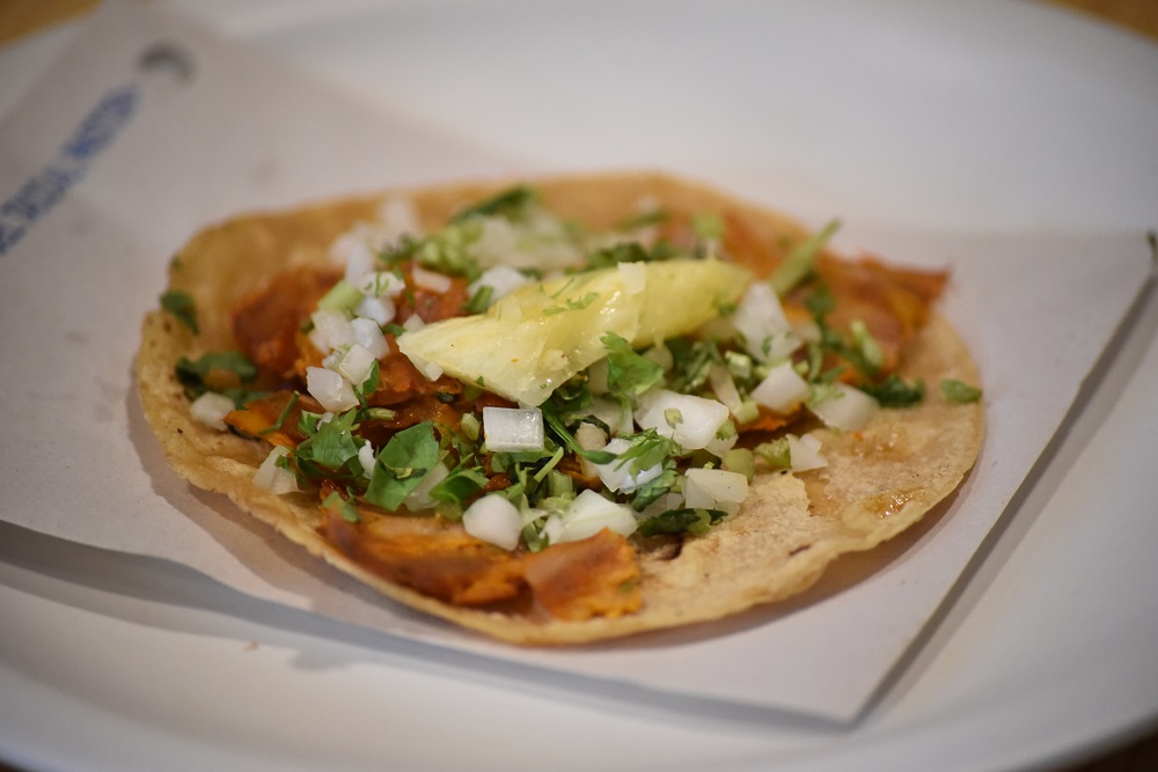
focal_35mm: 195
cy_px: 386
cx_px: 579
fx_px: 6273
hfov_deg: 10.5
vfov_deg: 7.0
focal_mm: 195
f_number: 4.8
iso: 6400
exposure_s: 1/400
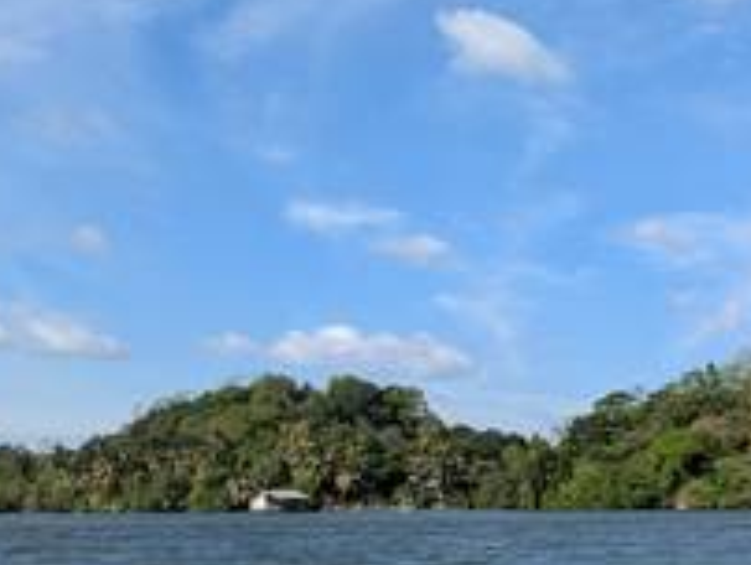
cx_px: 725
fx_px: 1238
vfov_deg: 25.5
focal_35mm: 57
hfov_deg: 31.6
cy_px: 407
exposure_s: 1/2137
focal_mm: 6.81
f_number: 1.85
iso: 45
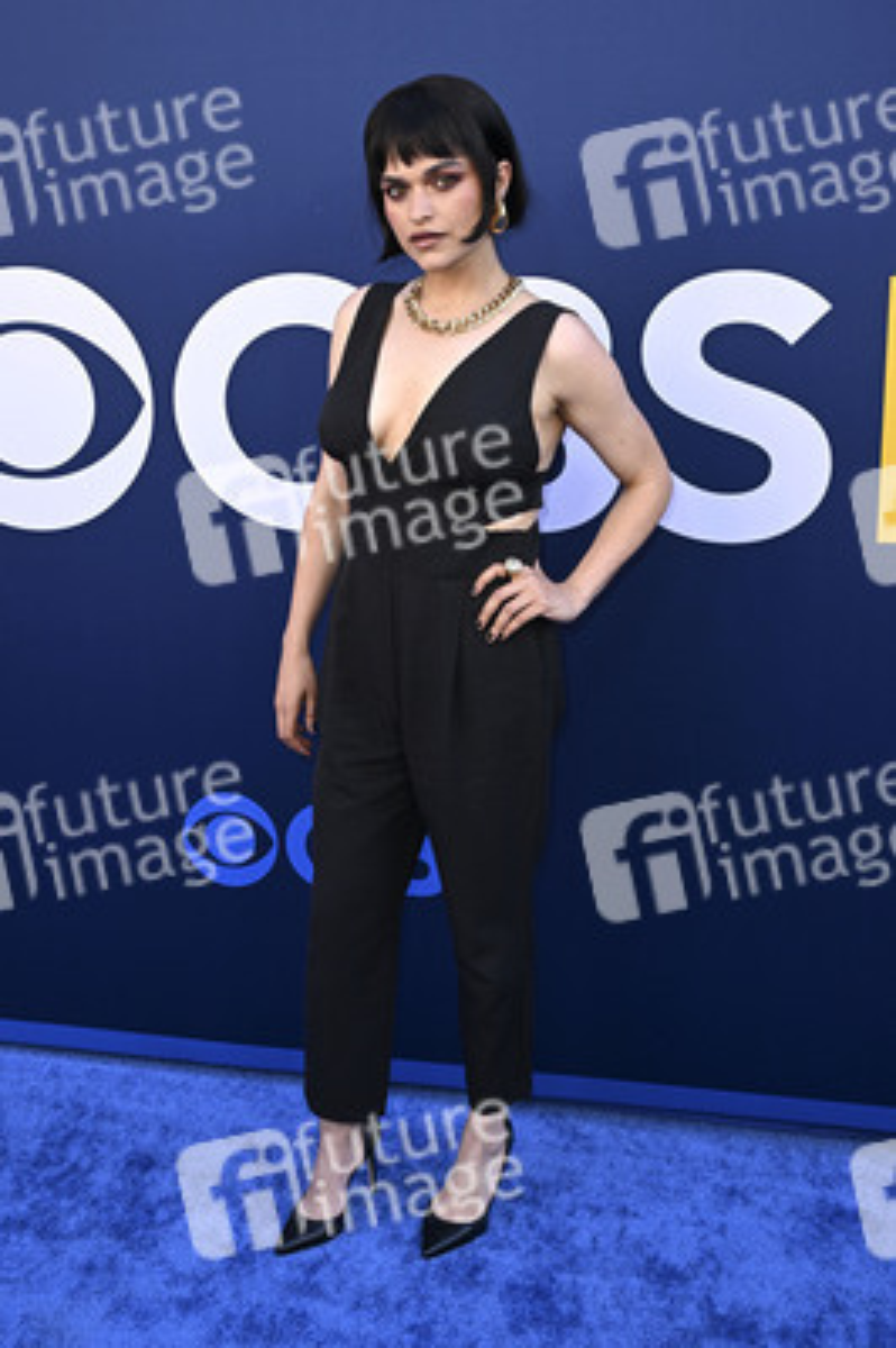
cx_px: 448
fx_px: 1458
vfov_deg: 49.6
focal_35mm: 39
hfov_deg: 34.2
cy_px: 674
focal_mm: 39
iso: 400
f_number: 5.6
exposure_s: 1/200
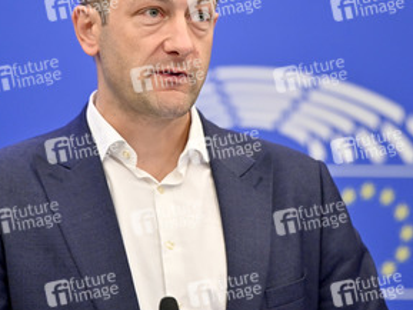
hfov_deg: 6.6
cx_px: 186
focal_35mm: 300
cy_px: 111
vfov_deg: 5.0
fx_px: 3581
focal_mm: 200
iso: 2000
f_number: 2.8
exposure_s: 1/320
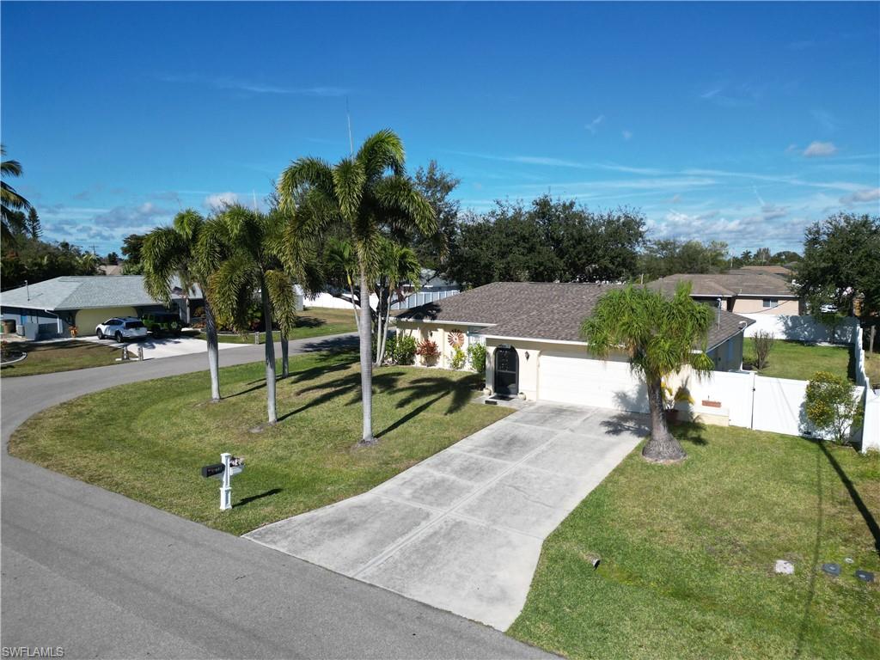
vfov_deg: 56.8
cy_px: 330
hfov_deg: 71.6
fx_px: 610
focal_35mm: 24
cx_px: 440
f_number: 1.7
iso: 130
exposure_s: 1/5000
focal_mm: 6.72
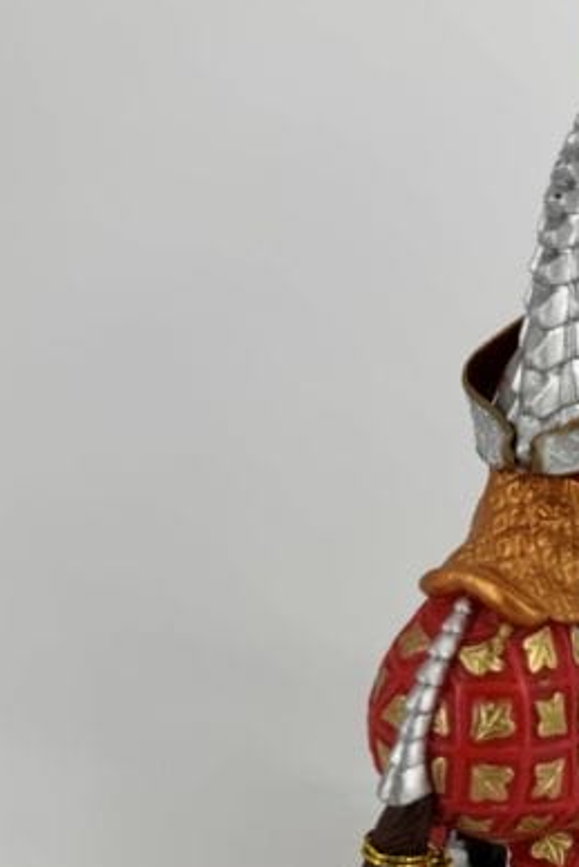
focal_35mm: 43
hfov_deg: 29.9
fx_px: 1036
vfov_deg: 44.8
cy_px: 575
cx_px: 519
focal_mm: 6.76
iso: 80
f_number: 1.78
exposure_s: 1/1076
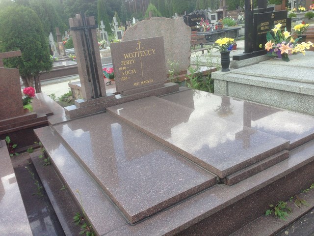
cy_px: 118
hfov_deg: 55.4
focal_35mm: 33
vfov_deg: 42.9
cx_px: 157
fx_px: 299
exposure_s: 1/417
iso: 50
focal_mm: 4.12
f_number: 2.4
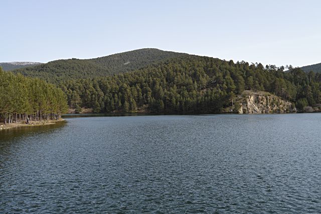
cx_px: 160
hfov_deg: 67.4
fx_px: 241
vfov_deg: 47.9
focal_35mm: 27
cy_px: 107
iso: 100
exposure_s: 1/200
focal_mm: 18
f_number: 7.1
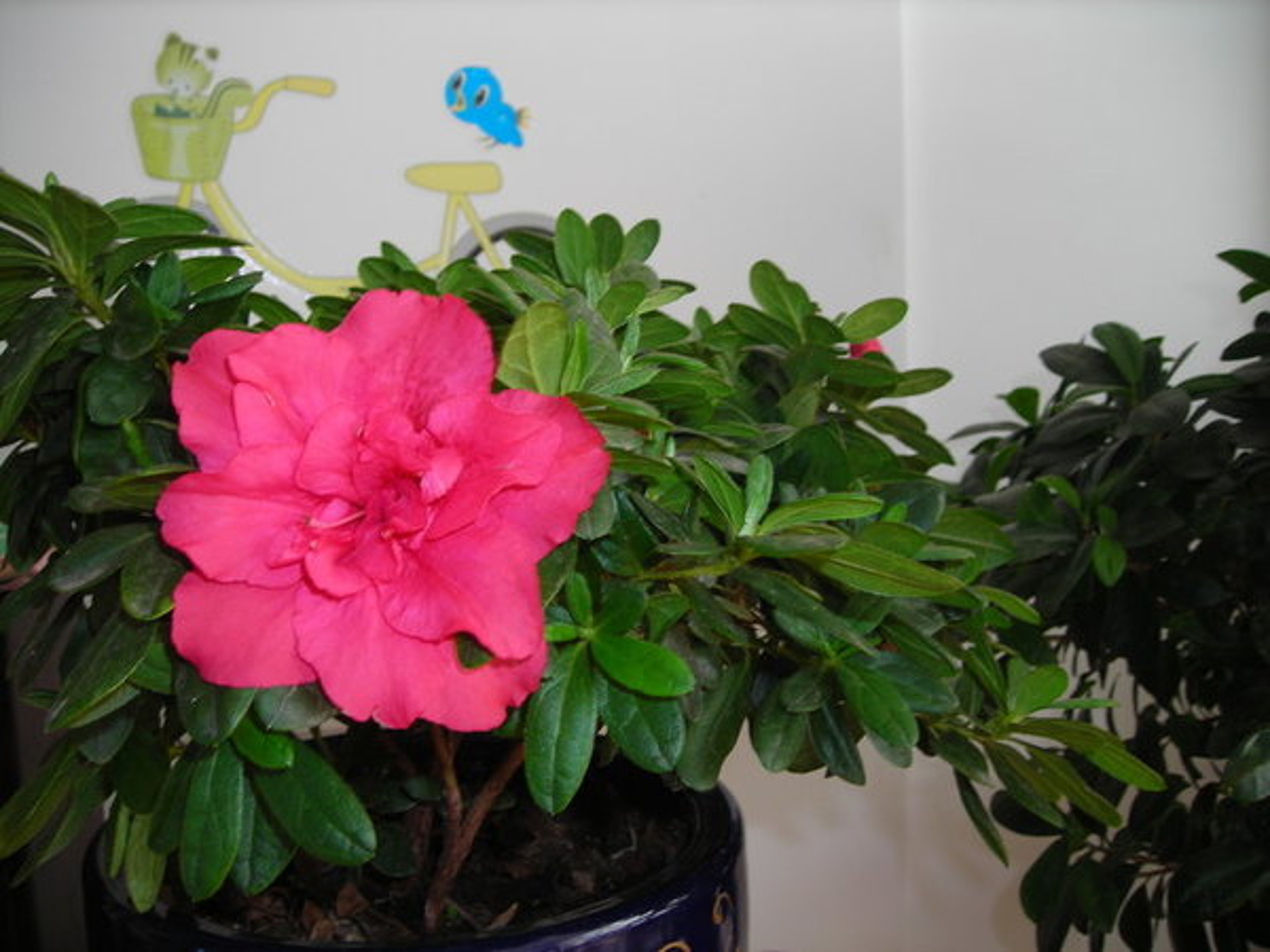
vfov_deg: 37.7
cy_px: 476
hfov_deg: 49.0
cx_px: 635
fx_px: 1394
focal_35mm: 38
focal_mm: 6.3
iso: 50
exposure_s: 1/30
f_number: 3.2
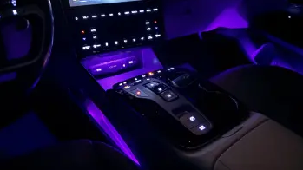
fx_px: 217
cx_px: 155
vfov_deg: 42.8
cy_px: 75
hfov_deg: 69.9
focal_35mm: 27
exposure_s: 1/2
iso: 6400
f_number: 1.78
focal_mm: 6.76
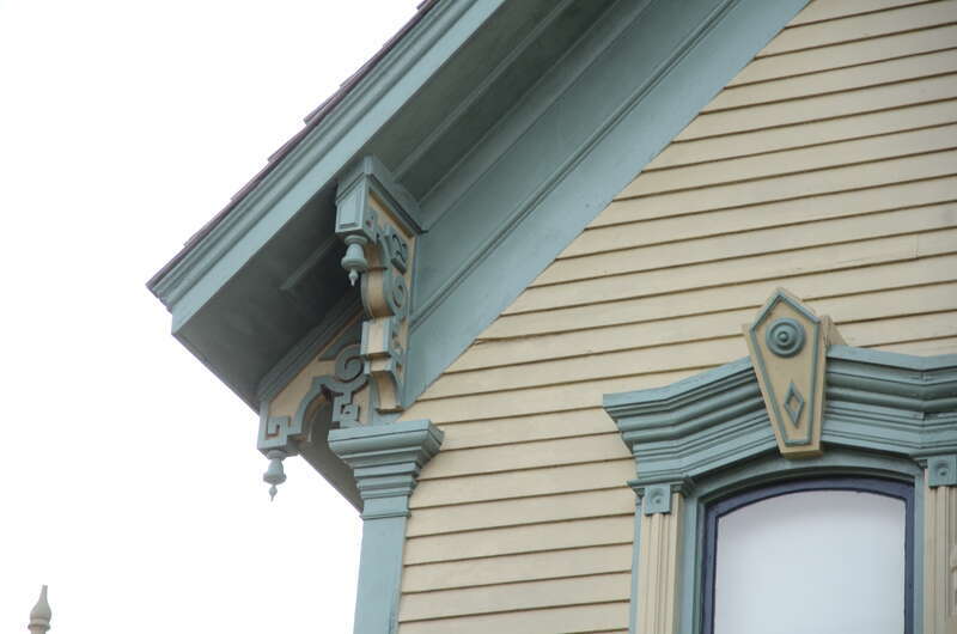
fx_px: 4179
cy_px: 317
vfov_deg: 8.7
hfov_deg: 13.1
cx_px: 478
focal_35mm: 158
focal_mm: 105
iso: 250
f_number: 5.6
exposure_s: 1/200
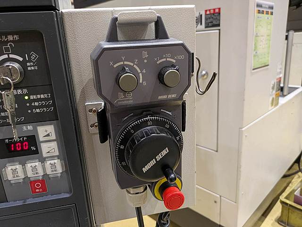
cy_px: 114
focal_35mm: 25
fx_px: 218
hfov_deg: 69.4
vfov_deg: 54.9
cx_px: 151
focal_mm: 5.43
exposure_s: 1/30
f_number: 1.89
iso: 324
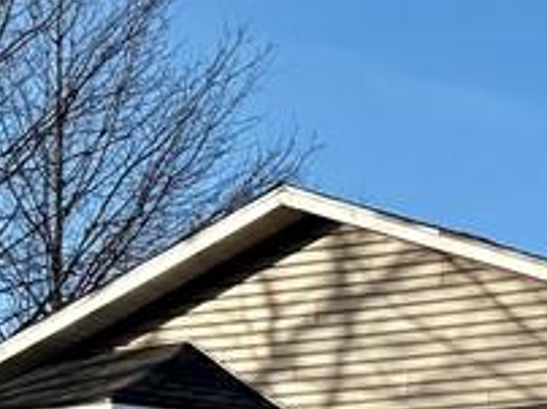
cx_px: 1102
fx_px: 2083
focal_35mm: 132
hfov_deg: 13.0
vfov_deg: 10.4
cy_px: 802
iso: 50
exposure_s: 1/1550
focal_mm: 5.96
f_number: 1.6
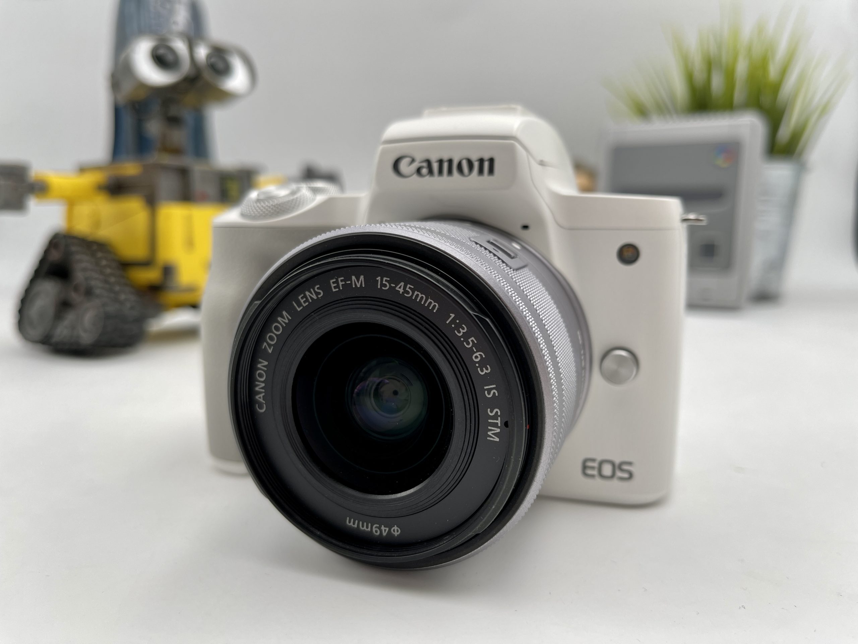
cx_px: 429
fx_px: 644
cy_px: 322
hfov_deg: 67.3
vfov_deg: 53.1
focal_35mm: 26
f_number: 1.6
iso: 32
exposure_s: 1/100
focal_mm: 5.1
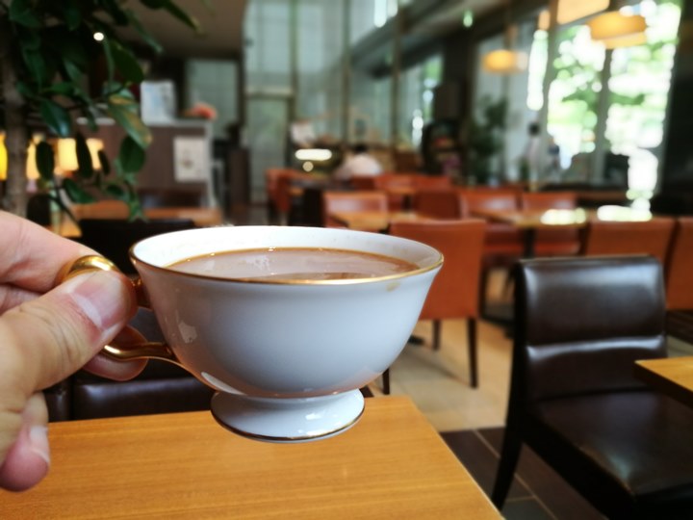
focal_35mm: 27
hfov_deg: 65.3
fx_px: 541
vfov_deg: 51.4
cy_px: 260
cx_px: 346
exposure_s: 1/60
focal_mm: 4.5
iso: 125
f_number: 4
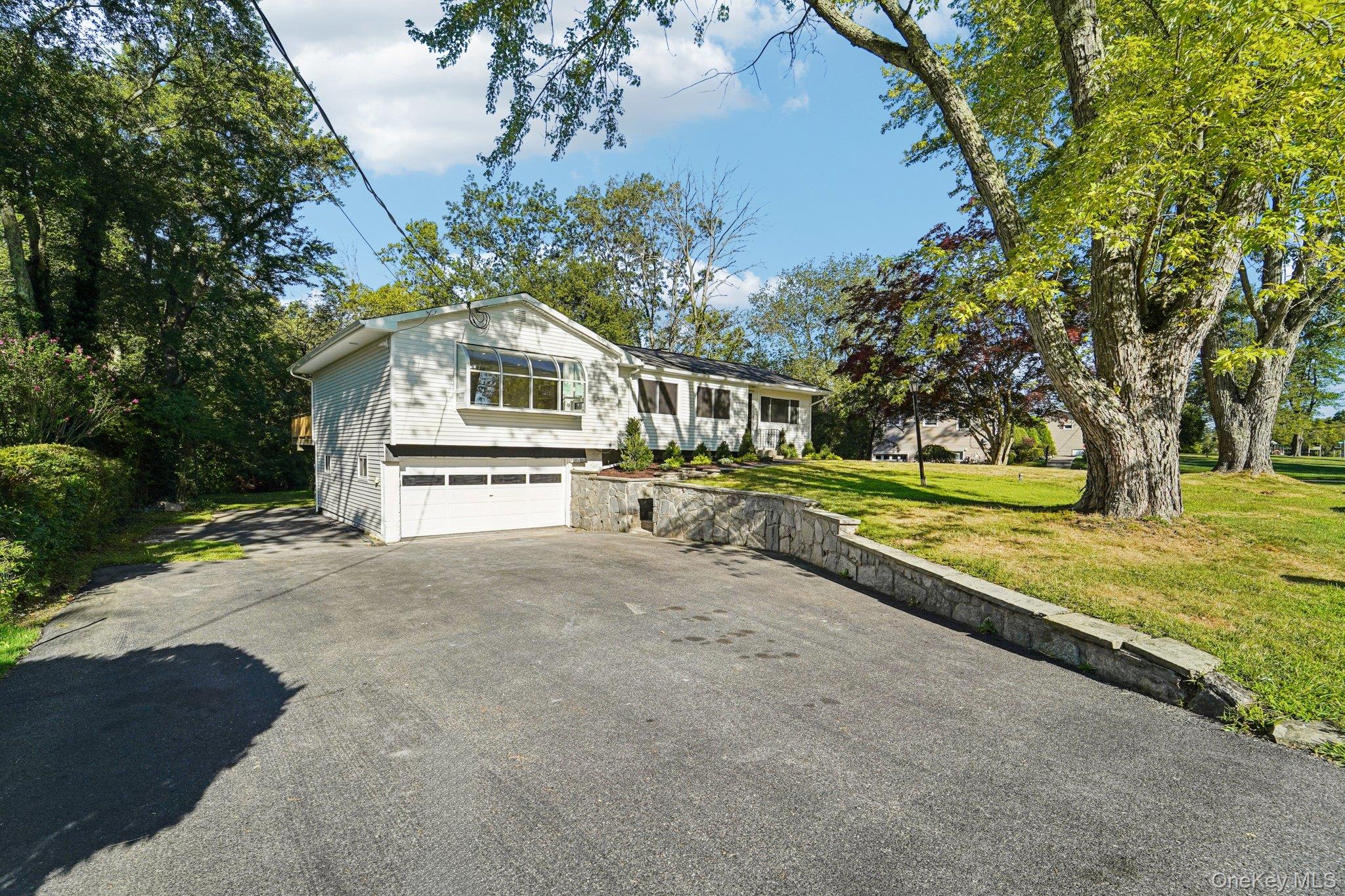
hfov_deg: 104.3
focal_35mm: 14
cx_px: 672
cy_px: 448
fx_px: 523
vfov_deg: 81.2
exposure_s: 1/1000
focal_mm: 14
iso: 400
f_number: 8
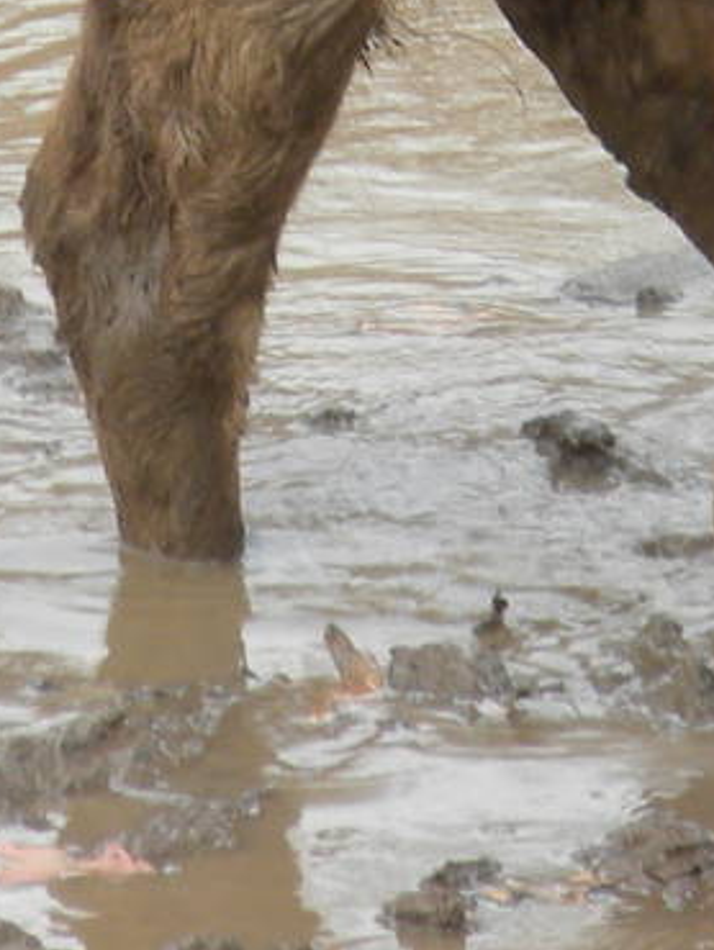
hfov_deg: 1.4
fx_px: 28239
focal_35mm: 1028
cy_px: -300
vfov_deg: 1.9
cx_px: 149
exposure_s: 1/86.2
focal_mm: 42.1
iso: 64
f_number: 5.2
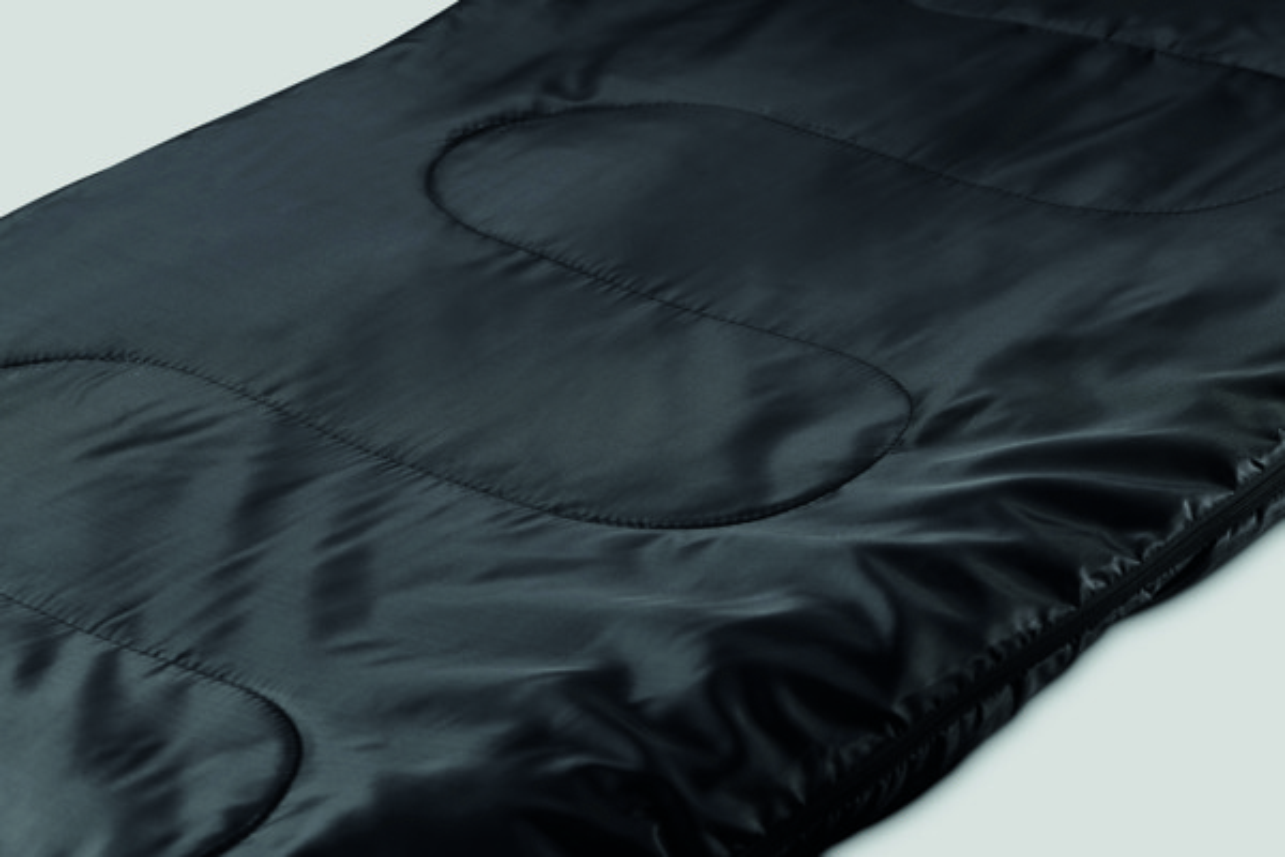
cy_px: 428
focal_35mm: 105
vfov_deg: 13.0
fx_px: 3748
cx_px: 642
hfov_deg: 19.5
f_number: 14
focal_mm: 105
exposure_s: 1/125
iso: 100
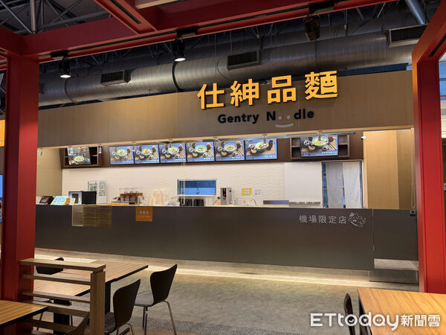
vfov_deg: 56.8
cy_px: 168
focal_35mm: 24
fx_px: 309
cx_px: 223
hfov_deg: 71.6
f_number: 1.78
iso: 200
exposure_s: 1/120
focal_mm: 6.76
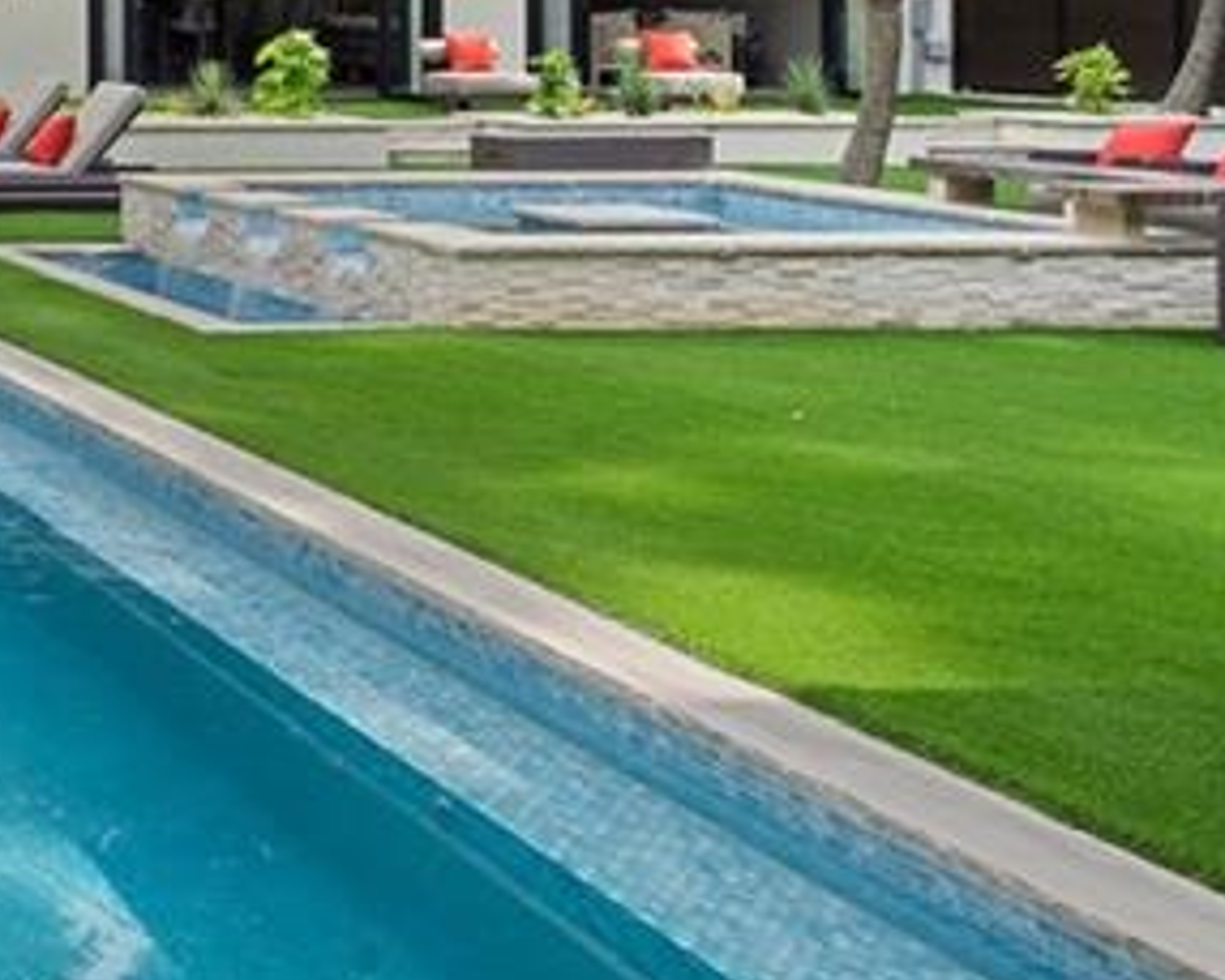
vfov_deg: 25.0
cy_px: -71
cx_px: -720
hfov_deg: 24.1
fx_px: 2067
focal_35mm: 57
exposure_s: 1/400
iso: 640
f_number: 14
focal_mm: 17
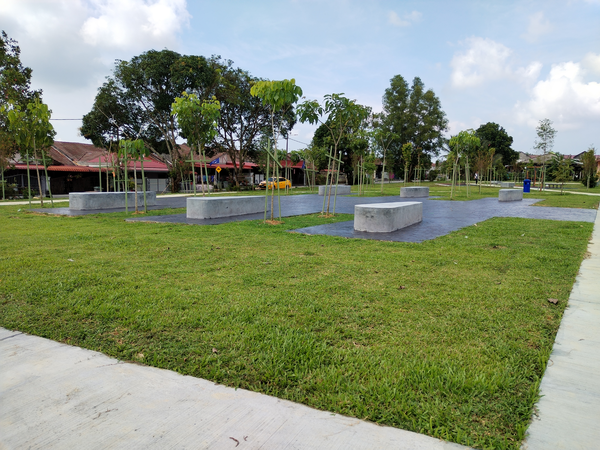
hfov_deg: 67.3
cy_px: 225
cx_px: 300
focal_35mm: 26
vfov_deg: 53.1
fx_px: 451
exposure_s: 1/753
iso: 100
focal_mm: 4.75
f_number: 1.8
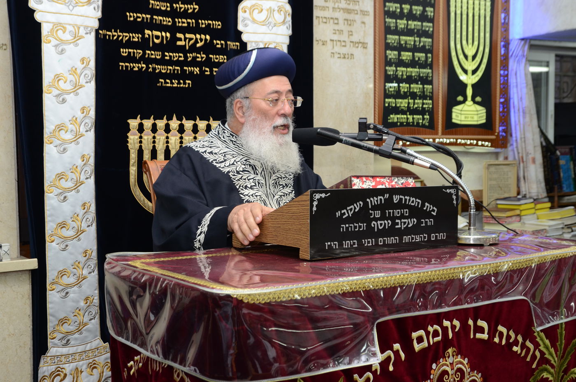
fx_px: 766
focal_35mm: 48
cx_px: 288
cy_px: 191
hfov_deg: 41.2
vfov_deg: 27.9
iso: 640
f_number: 6.3
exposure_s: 1/125
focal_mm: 32
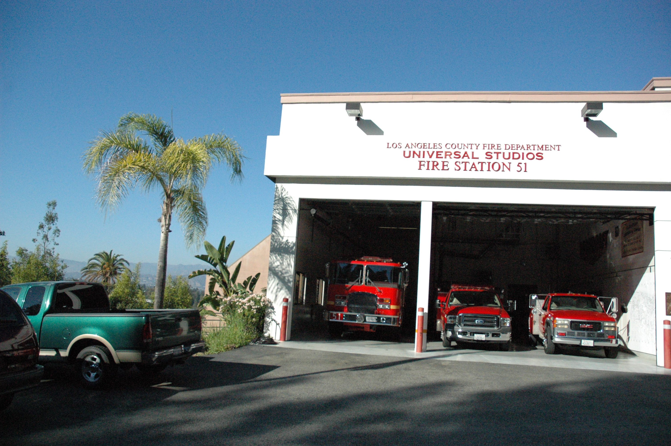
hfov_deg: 67.4
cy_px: 223
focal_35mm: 27
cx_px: 336
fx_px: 503
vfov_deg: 47.8
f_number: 5
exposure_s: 1/8000
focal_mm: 18
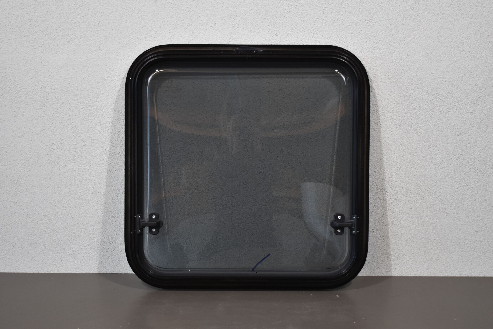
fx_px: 822
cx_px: 246
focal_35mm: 60
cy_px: 164
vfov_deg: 22.6
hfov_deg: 33.4
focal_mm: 40
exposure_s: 1/160
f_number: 5
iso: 800
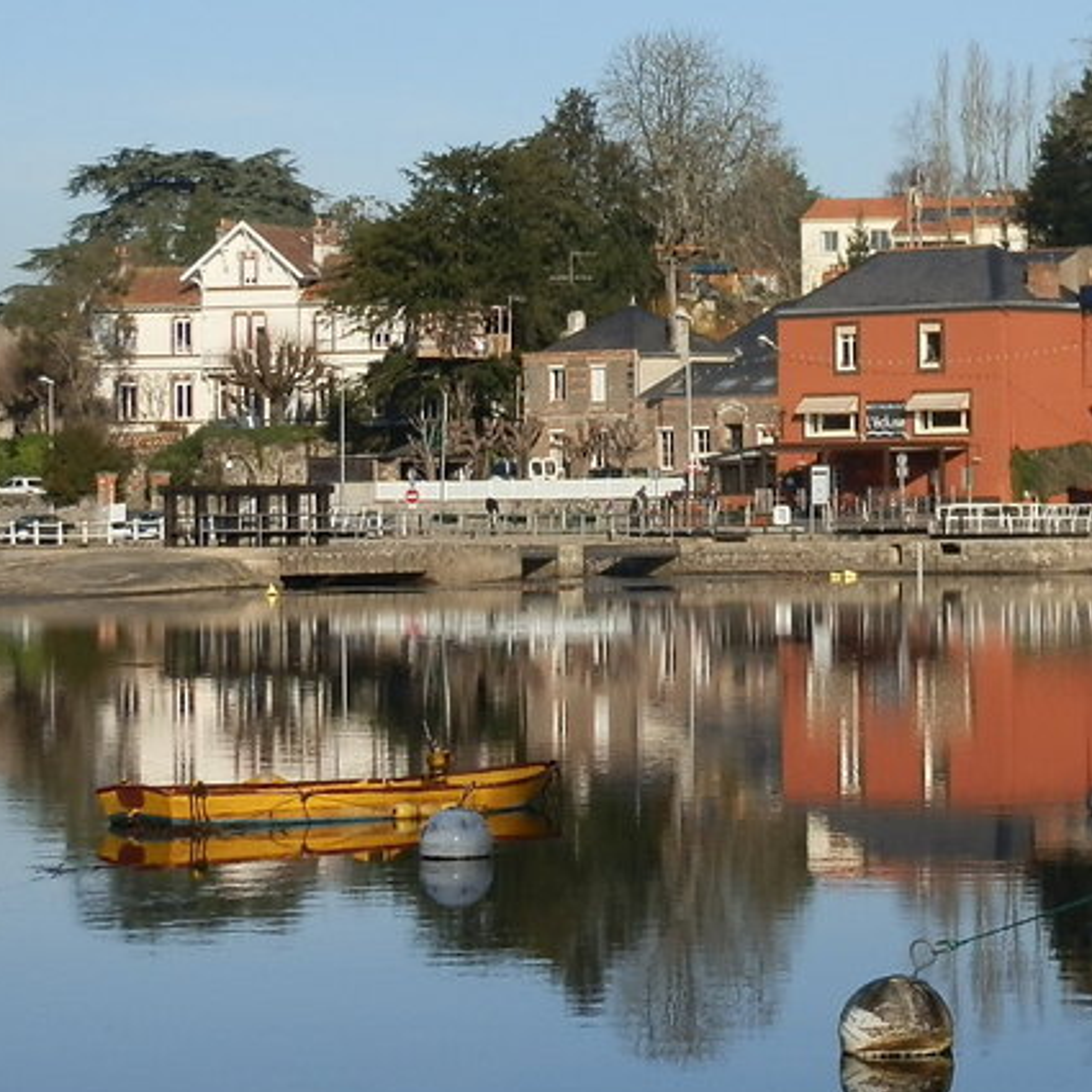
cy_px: 347
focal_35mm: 130
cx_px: 1177
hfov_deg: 13.2
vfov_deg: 13.4
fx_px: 4640
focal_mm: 10.99
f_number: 3.7
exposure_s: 1/1000
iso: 64
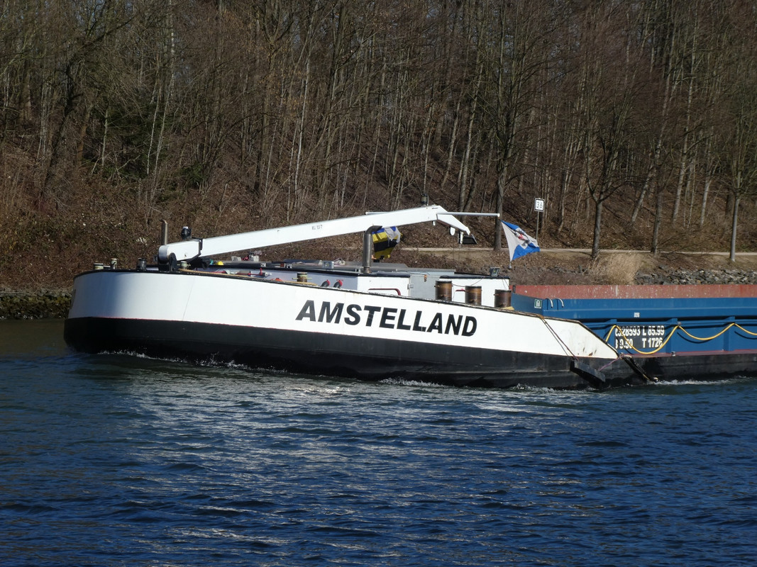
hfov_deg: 13.1
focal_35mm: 151
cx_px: 378
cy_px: 284
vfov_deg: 9.8
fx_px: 3302
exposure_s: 1/500
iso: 80
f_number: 5.4
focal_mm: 27.1
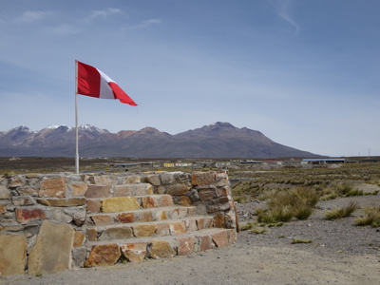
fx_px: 417
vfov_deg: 37.7
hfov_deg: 49.0
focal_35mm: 38
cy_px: 142
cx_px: 190
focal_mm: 6.56
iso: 80
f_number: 4
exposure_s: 1/1250
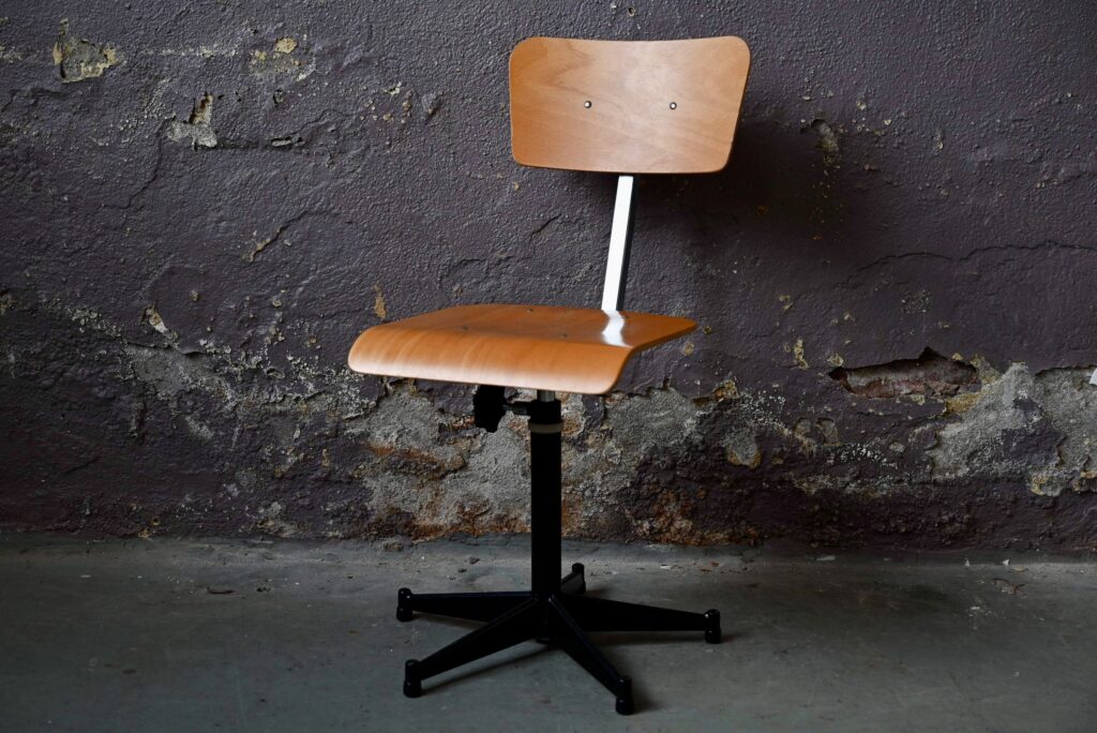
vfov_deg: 26.0
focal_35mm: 52
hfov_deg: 38.2
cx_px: 548
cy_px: 366
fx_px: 1585
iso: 320
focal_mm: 52
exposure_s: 1/60
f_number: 4
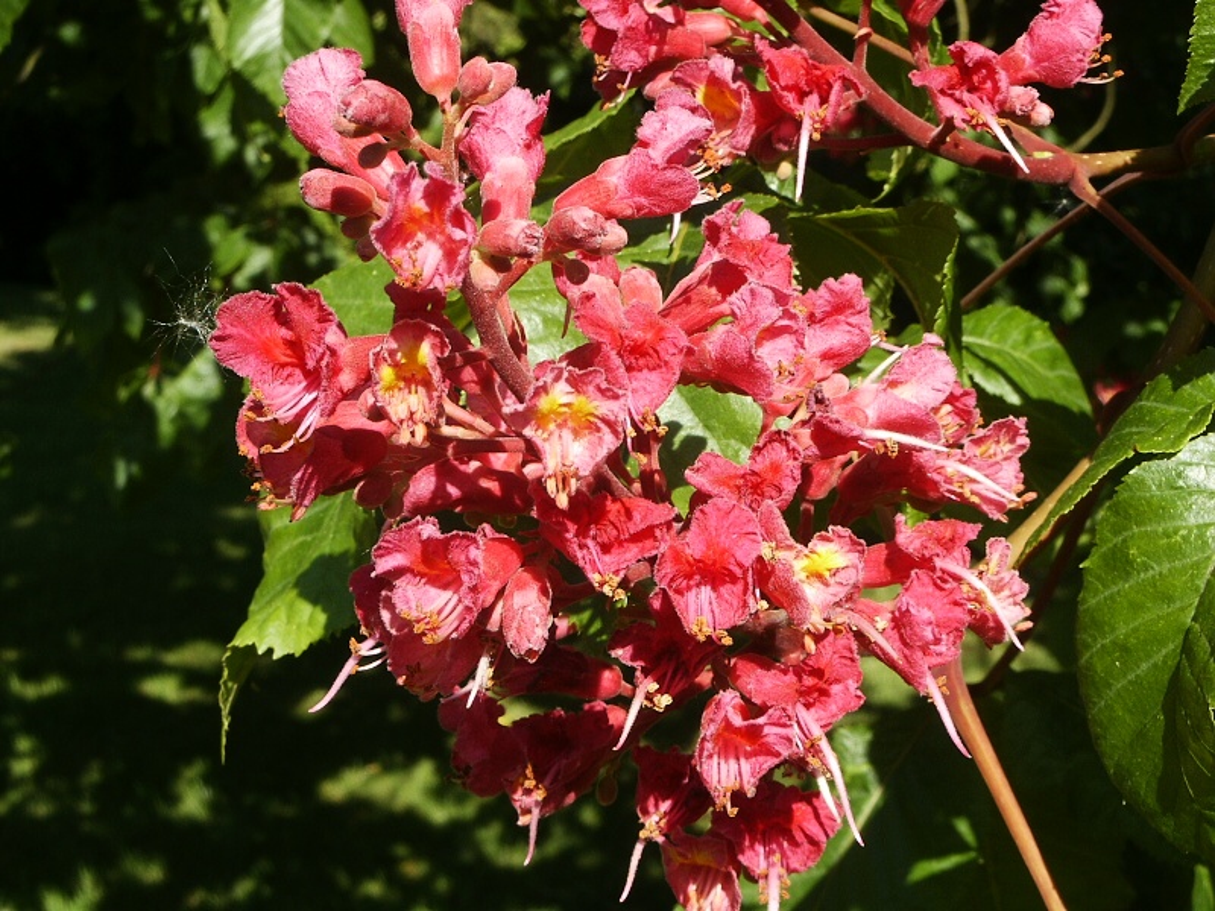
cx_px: 608
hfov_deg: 24.7
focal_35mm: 79
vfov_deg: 18.7
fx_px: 2773
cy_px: 456
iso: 64
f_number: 8
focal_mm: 15.84
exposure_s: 1/90
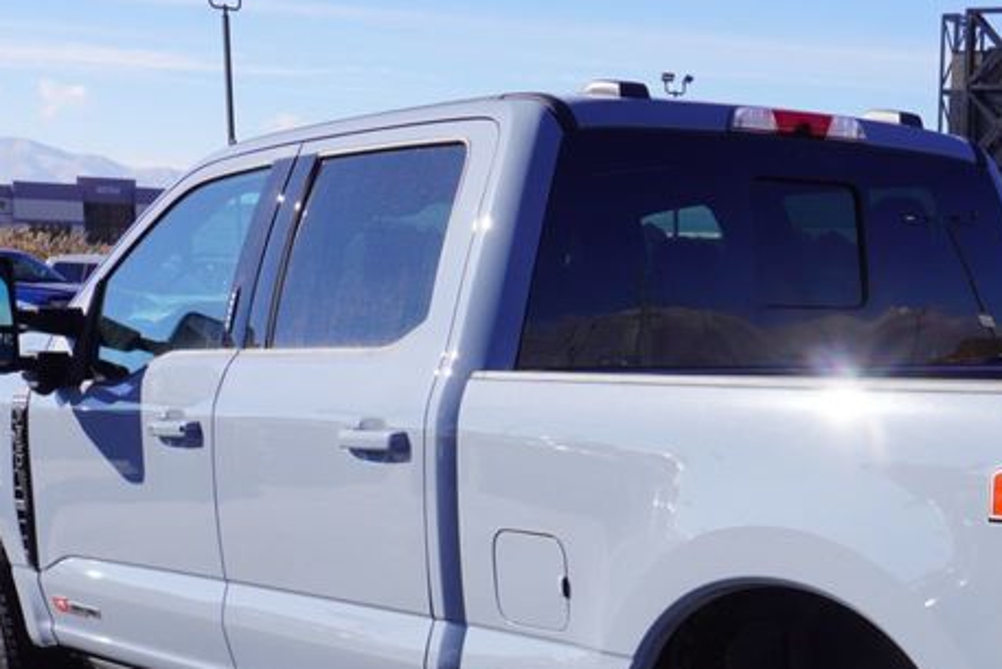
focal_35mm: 74
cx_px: 890
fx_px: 2060
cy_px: 715
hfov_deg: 26.5
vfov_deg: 17.9
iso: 100
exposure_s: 1/160
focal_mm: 22
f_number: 10
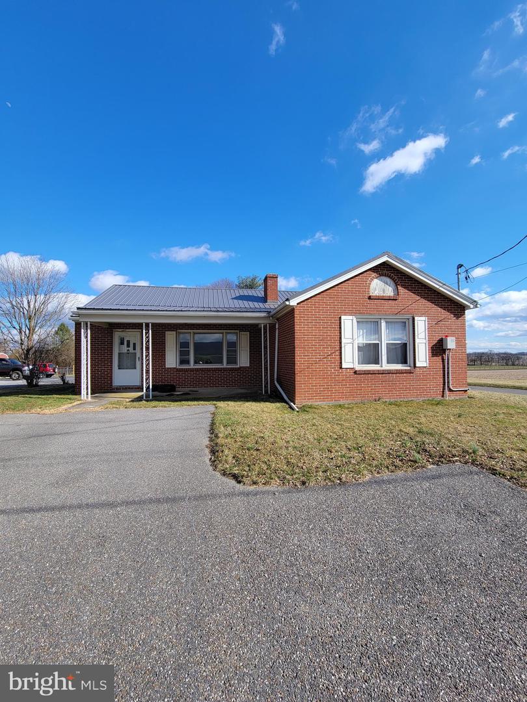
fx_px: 264
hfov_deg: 89.9
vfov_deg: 106.2
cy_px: 351
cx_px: 264
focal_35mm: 13
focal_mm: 2.2
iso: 50
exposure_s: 1/1369
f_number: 2.2
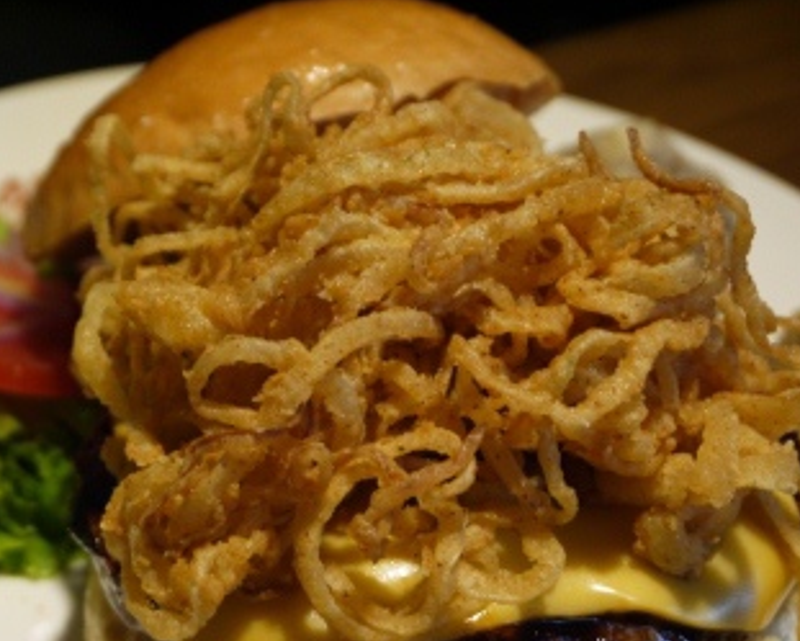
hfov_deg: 24.9
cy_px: 414
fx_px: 1800
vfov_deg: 20.1
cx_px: 265
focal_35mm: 76
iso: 400
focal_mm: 27
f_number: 5.1
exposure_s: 1/60
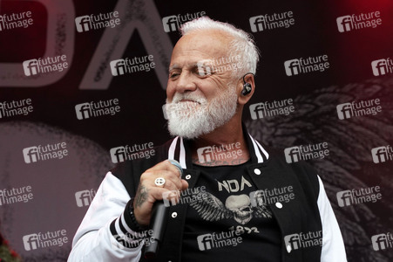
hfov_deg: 32.4
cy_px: 131
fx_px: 676
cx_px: 196
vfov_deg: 21.9
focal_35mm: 62
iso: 1000
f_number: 5.6
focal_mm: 62
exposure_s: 1/160
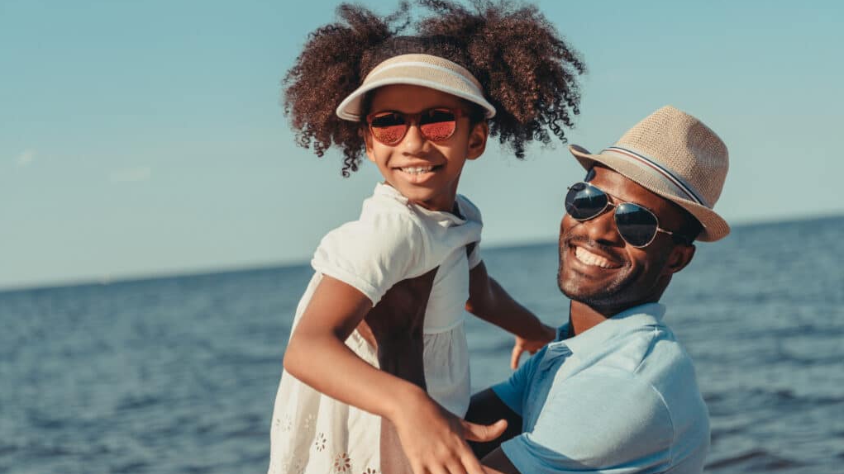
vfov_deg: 19.7
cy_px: 252
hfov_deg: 34.4
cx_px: 422
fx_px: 1365
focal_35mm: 61
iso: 100
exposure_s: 1/2000
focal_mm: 58
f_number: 3.2
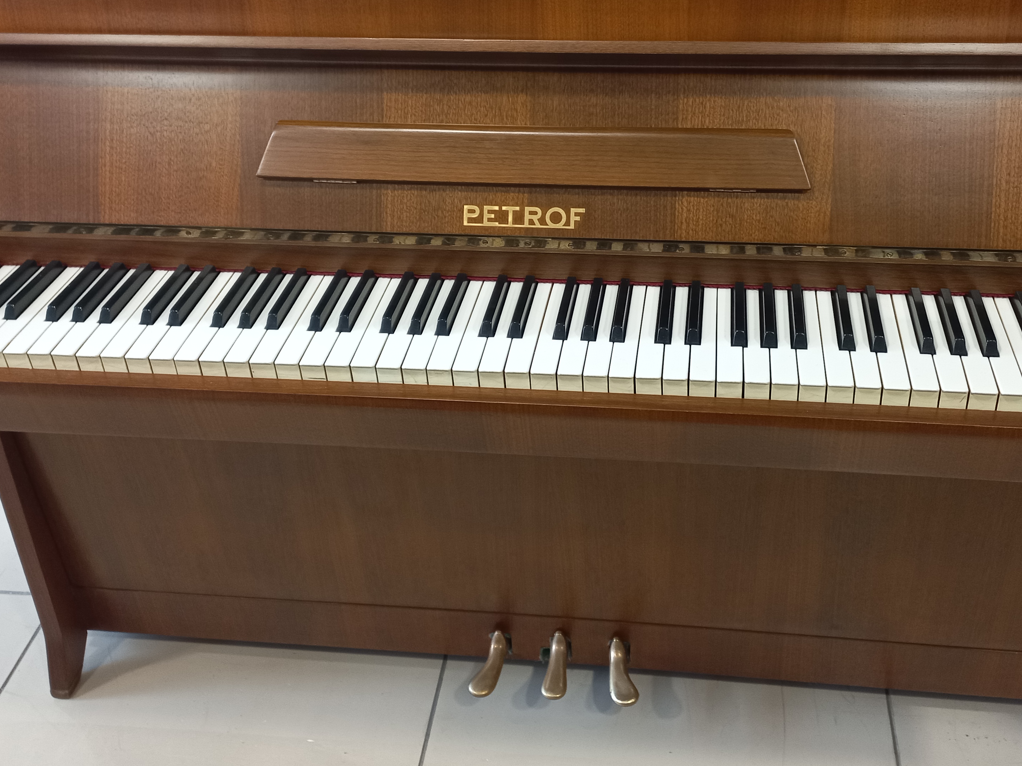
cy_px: 271
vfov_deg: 35.7
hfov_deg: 46.7
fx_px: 1181
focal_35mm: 40
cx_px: 572
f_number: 1.8
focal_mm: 4.6
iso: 200
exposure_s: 1/33.3
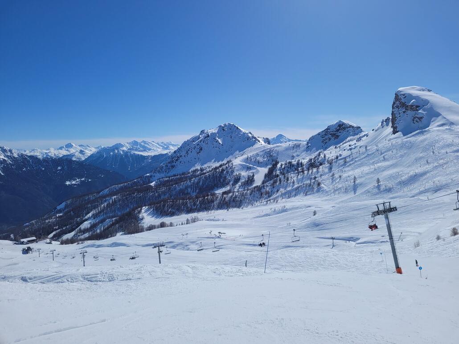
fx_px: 345
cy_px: 172
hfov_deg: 67.3
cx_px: 230
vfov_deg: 53.1
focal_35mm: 26
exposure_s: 1/8262
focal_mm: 5.4
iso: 40
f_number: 1.8
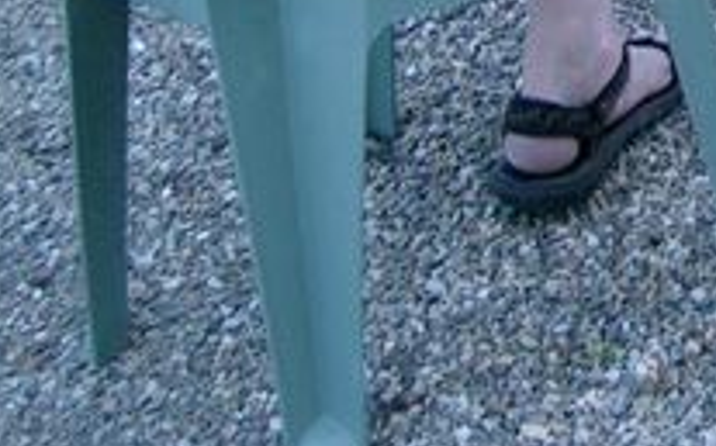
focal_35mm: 151
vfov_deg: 8.3
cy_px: -387
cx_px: 1179
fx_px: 2944
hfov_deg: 12.9
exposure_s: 1/80
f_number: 2.6
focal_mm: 7.6
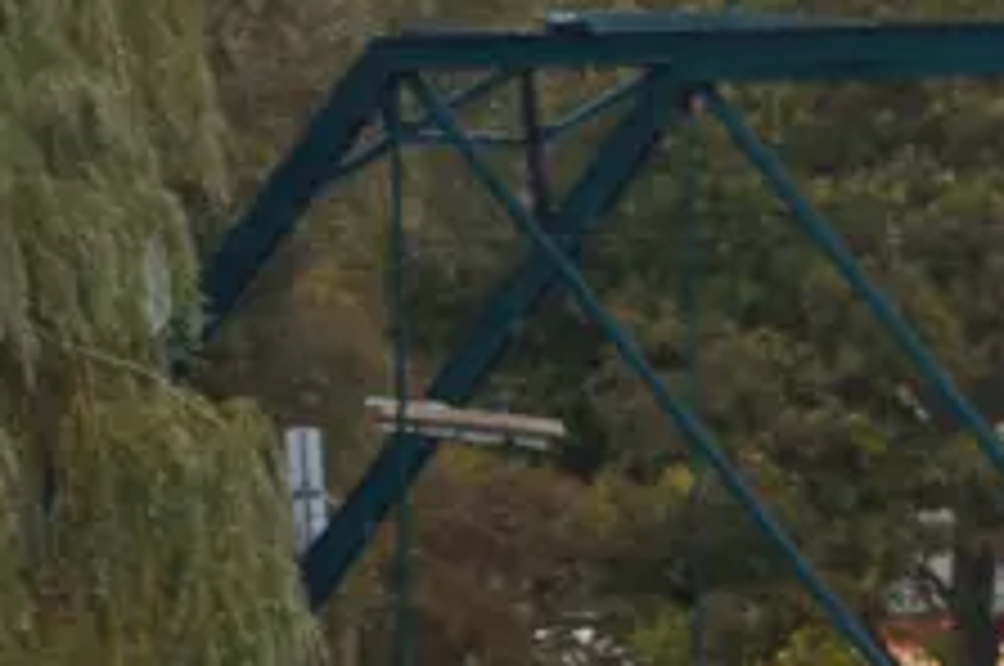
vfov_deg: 1.3
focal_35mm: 1061
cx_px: 2121
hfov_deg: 1.9
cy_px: 1116
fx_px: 29557
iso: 100
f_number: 4.5
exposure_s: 1/400
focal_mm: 105
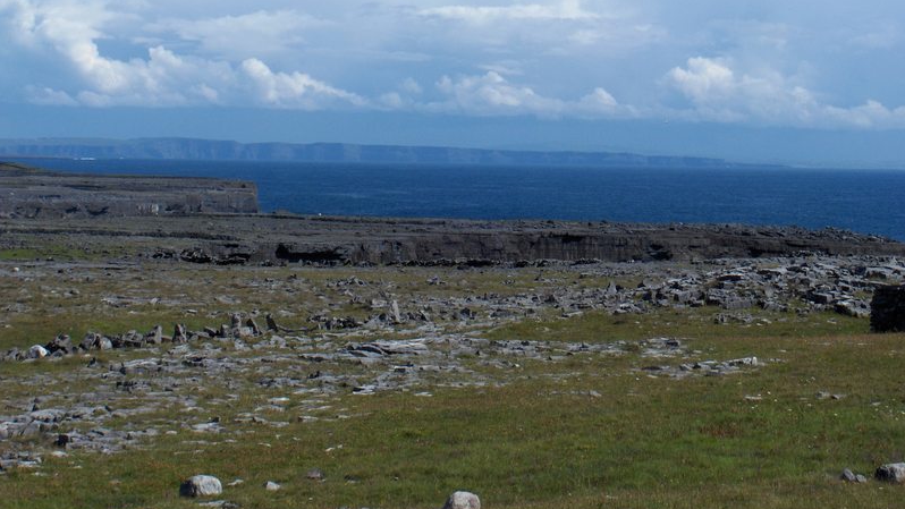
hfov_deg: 16.8
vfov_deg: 9.5
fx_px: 3072
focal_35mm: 128
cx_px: 452
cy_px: 210
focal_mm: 24
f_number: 8.4
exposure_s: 1/337
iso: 100
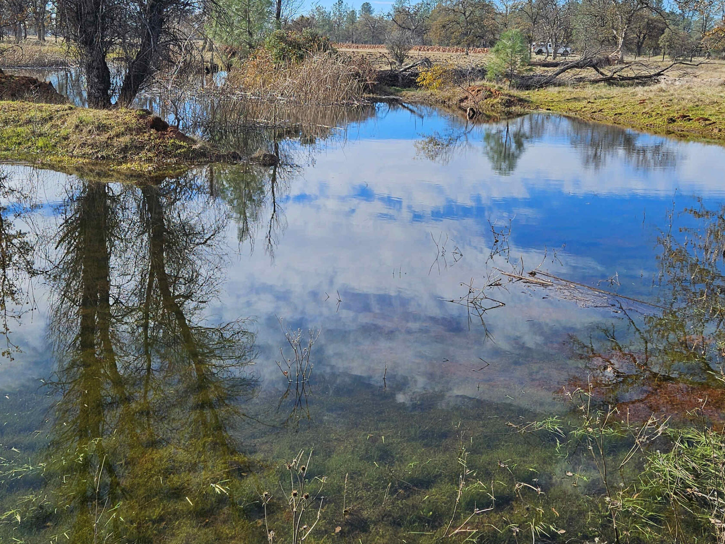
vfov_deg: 34.6
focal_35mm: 41
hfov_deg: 45.7
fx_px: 859
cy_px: 152
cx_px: 323
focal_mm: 5.4
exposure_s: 1/1962
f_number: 1.8
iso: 25
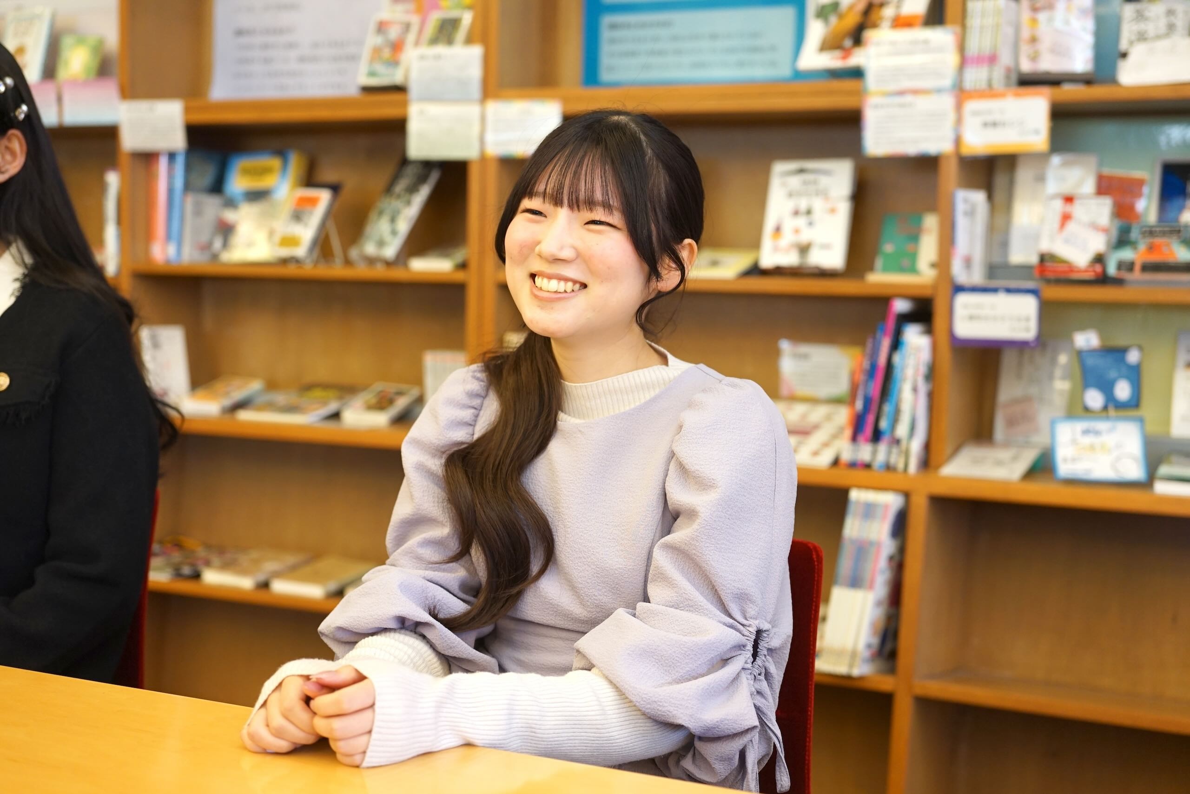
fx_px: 1653
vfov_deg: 27.0
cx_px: 595
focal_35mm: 50
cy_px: 397
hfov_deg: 39.6
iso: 1000
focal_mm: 50
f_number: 3.2
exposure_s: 1/160
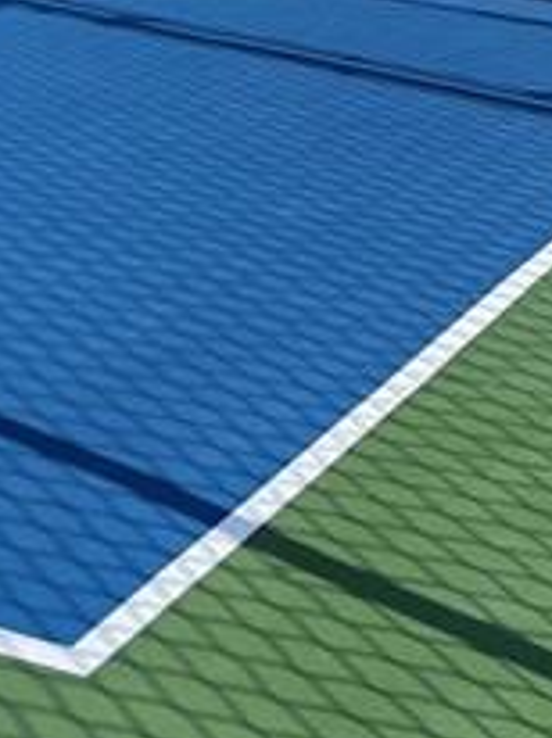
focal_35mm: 97
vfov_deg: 19.6
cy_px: -7
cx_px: 190
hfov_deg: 15.2
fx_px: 2067
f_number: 1.6
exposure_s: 1/2717
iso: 32
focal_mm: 5.1
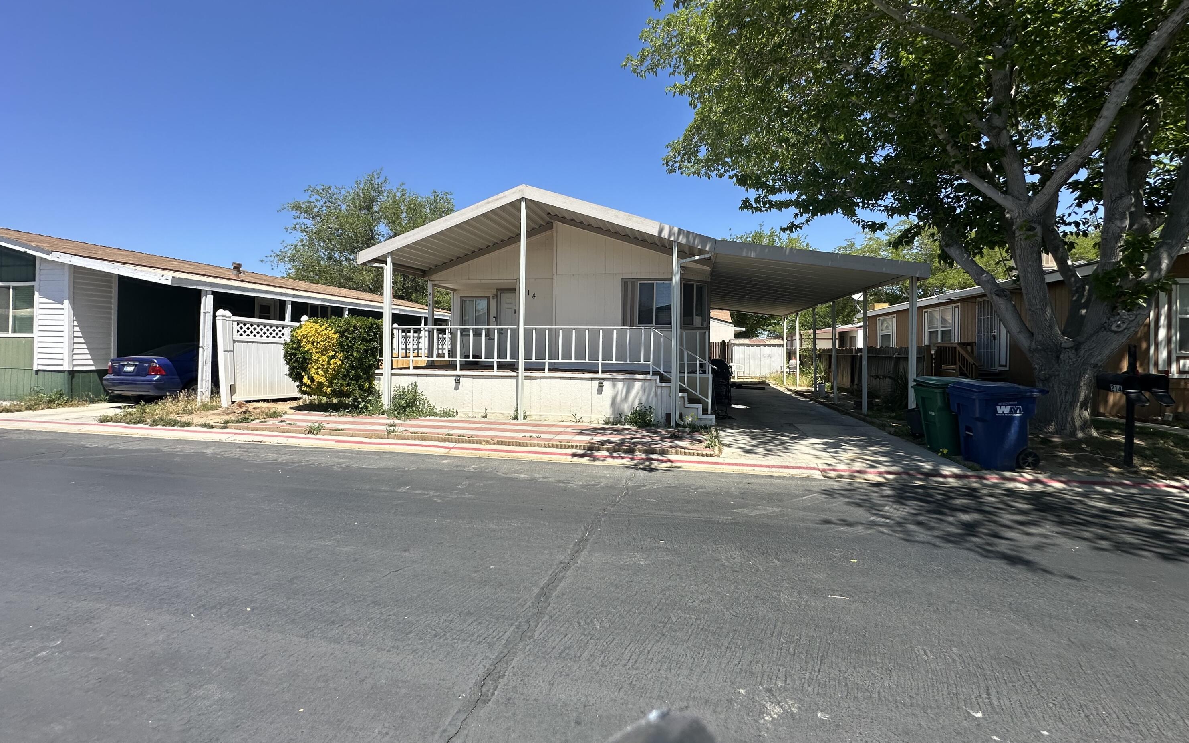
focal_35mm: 15
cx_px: 592
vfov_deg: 74.7
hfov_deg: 101.5
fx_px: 486
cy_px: 347
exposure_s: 1/1855
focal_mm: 2.22
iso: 50
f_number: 2.2
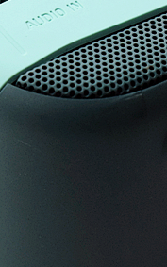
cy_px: 167
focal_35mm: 237
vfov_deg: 8.8
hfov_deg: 5.5
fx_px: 1728
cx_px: 89
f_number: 5.6
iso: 1600
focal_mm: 55
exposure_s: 1/125
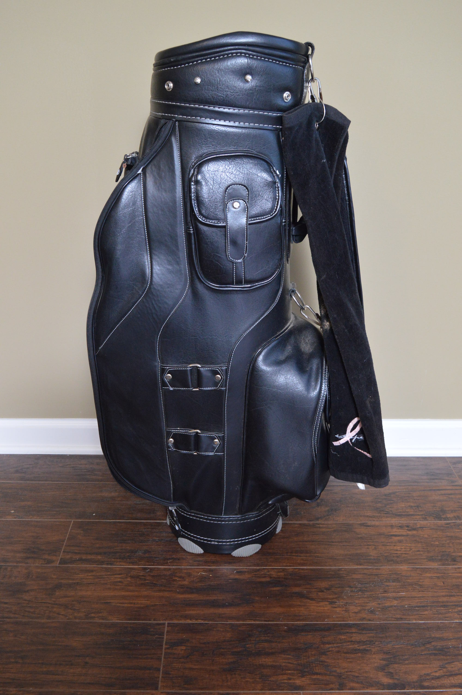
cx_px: 231
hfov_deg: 36.8
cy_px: 348
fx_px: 694
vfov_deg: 53.2
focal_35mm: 36
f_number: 5.6
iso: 1600
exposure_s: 1/60
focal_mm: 24
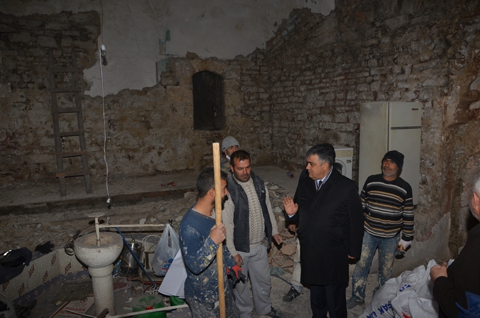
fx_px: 359
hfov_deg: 67.5
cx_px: 240
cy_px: 159
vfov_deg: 47.7
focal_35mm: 27
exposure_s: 1/60
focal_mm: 18
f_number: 5.6
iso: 400
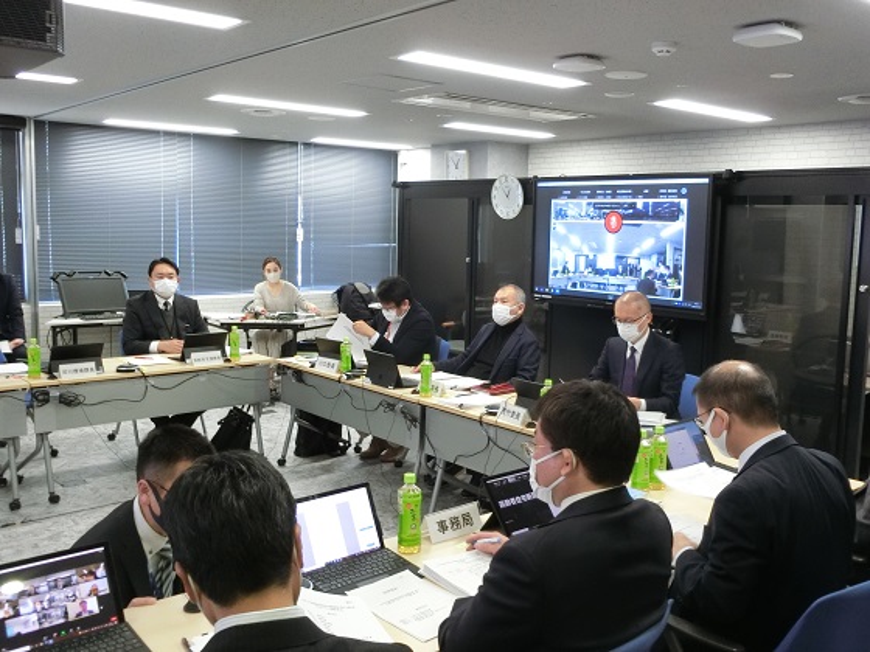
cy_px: 326
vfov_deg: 41.8
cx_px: 435
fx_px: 855
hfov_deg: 54.0
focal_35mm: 34
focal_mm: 6
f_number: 3.9
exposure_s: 1/30
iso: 500
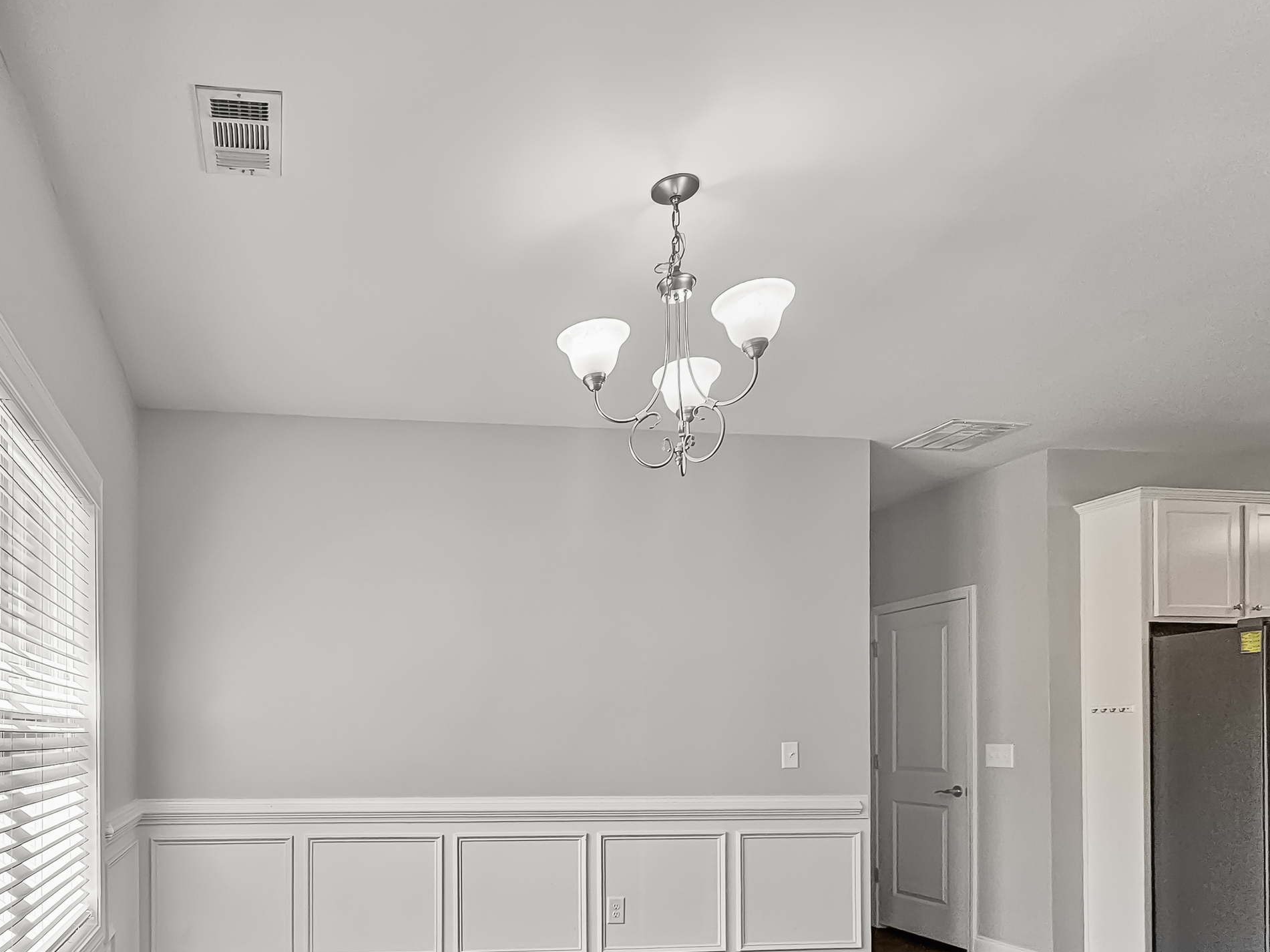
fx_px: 770
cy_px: 728
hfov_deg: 74.6
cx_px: 353
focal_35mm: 21
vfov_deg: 59.6
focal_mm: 2.2
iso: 64
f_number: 2.2
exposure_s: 1/60
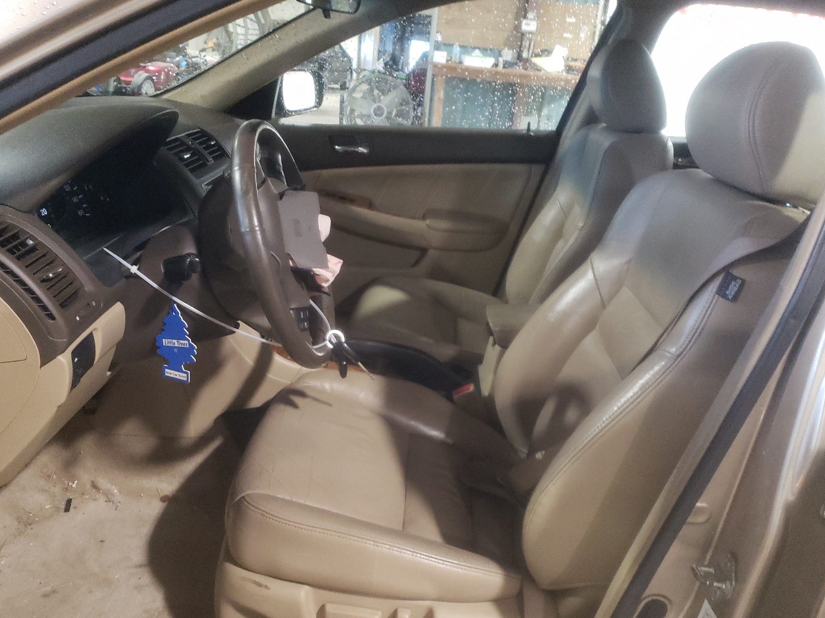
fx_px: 715
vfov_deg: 46.7
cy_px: 347
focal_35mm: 30
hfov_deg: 60.0
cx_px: 421
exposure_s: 1/30
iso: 435
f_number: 1.5
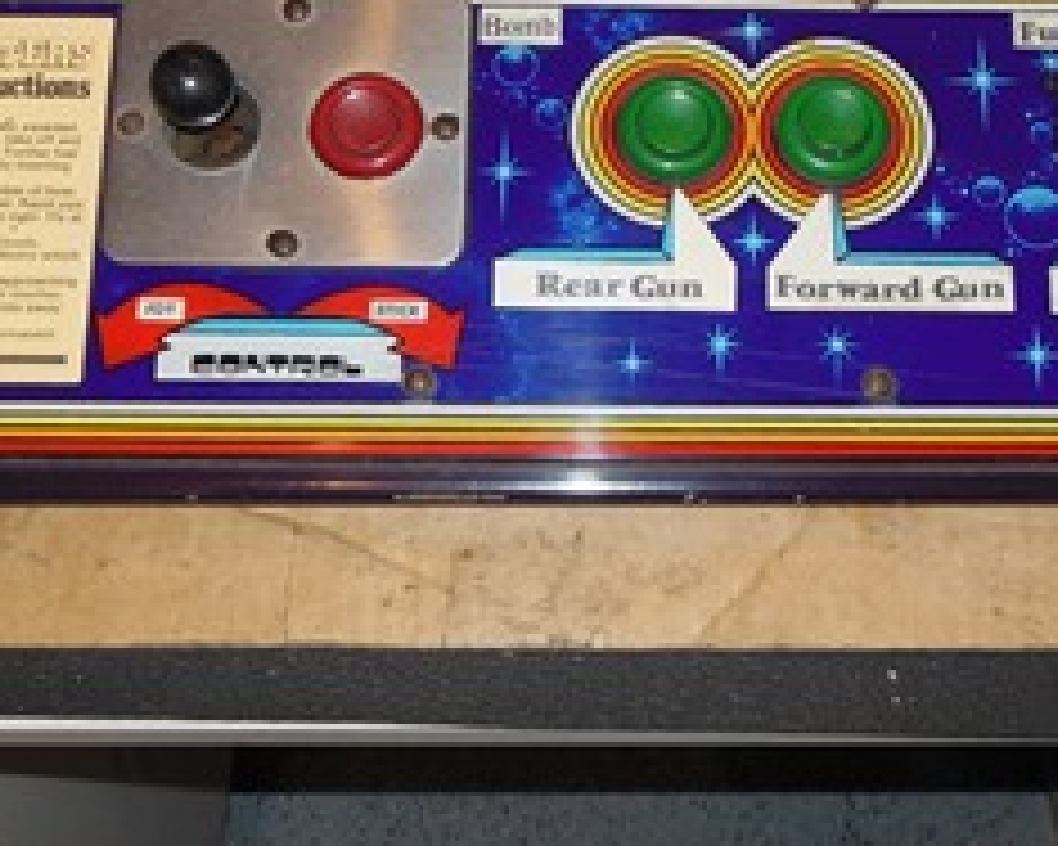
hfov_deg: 34.6
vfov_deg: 27.8
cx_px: 635
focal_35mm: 54
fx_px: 1691
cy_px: 230
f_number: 3.3
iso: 125
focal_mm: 5.2
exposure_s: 1/25
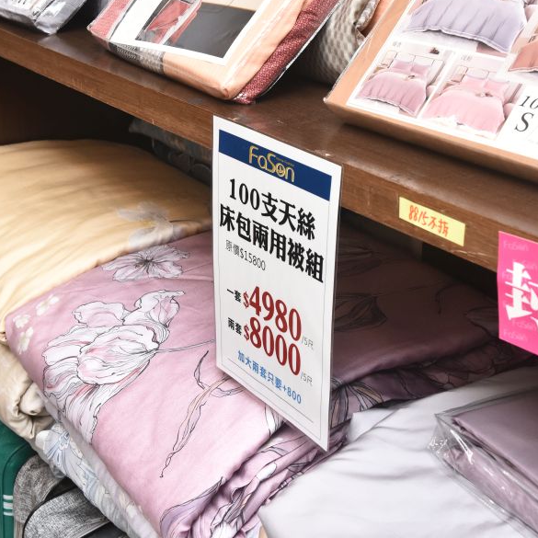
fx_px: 1073
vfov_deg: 28.1
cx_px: 283
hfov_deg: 28.2
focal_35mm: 61
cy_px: 200
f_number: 8
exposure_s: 1/80
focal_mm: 38
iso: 2200
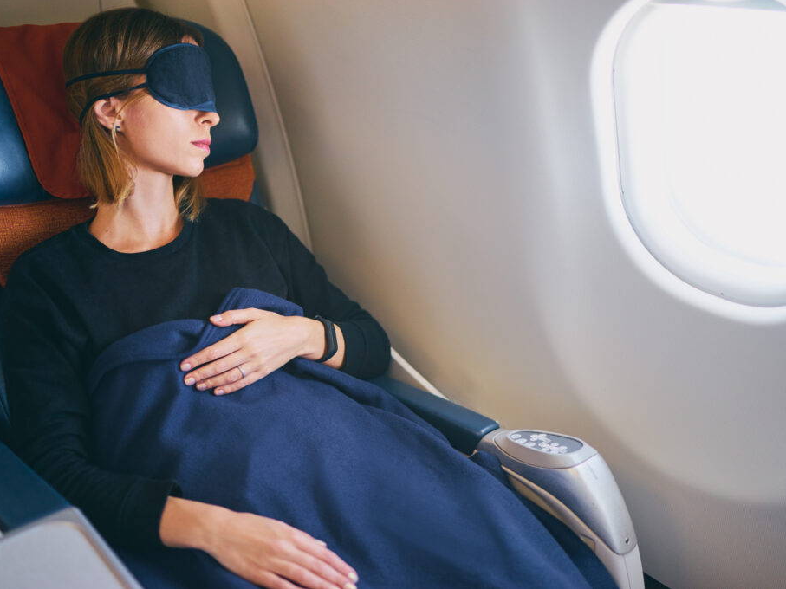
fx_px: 863
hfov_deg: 49.0
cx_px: 384
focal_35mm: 38
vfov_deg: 37.7
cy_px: 294
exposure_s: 1/100
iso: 160
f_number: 1.6
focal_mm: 35
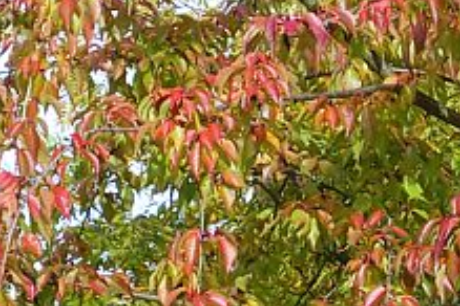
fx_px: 2453
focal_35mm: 192
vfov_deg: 7.1
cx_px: 657
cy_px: 344
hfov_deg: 10.4
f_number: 5.6
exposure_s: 1/200
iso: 125
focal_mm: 12.18
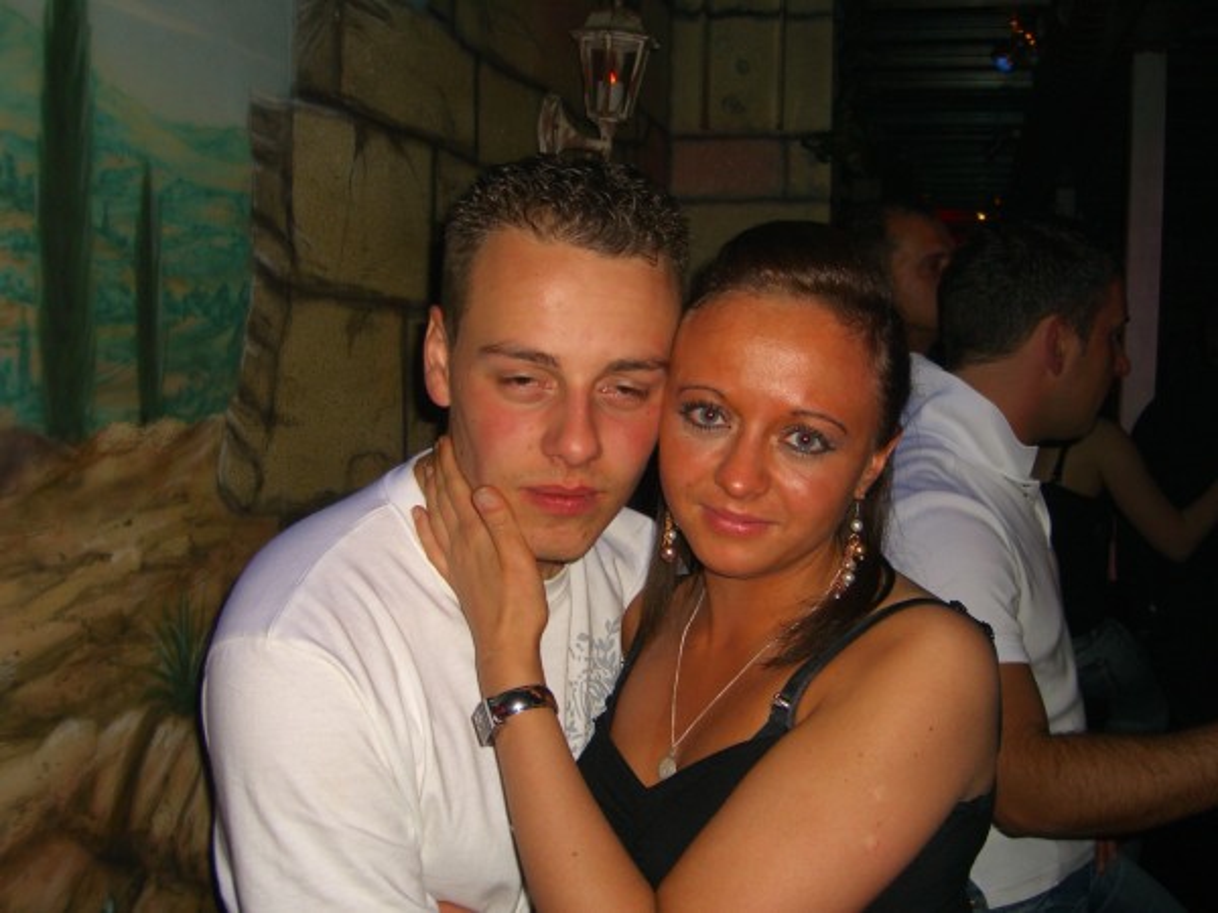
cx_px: 609
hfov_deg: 49.0
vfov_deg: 37.7
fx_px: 1337
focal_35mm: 38
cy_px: 456
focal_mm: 7.9
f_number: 2.8
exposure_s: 1/60
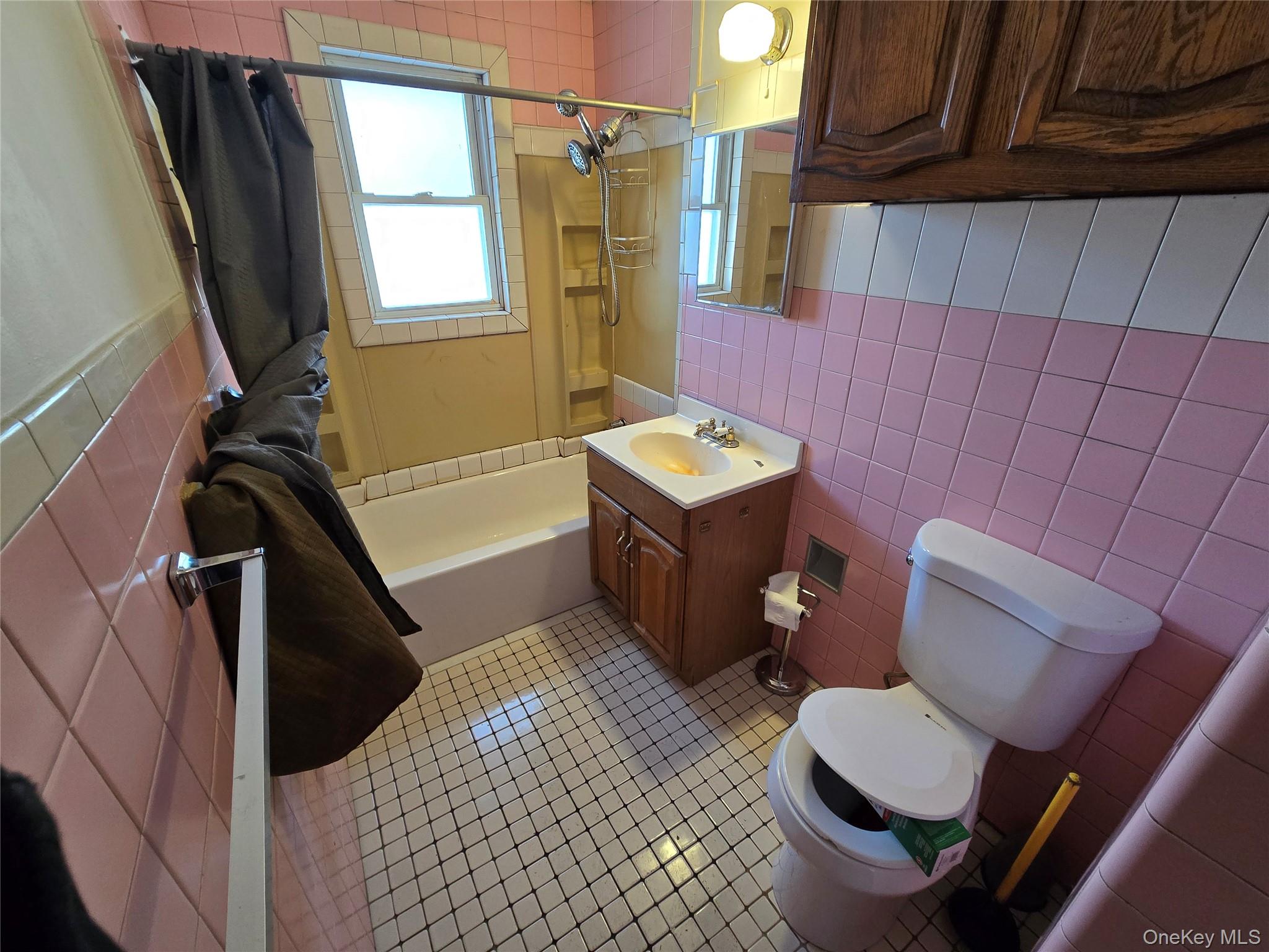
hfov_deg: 106.2
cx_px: 634
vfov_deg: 89.9
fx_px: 477
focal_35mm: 13
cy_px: 476
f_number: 2.2
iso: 200
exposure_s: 1/60
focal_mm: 2.2
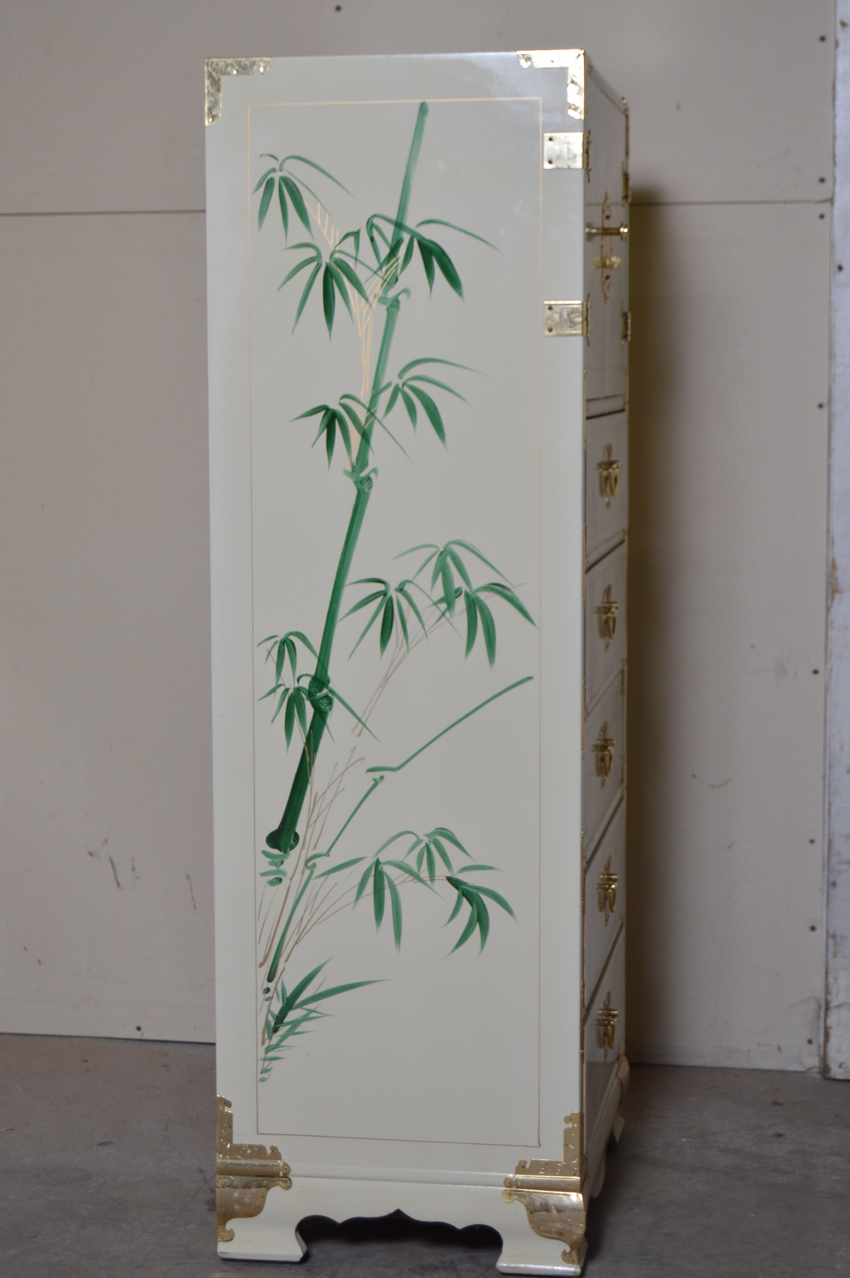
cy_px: 639
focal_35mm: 69
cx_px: 425
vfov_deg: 29.3
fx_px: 2448
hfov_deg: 19.7
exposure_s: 1/60
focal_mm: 46
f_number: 5.6
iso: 400
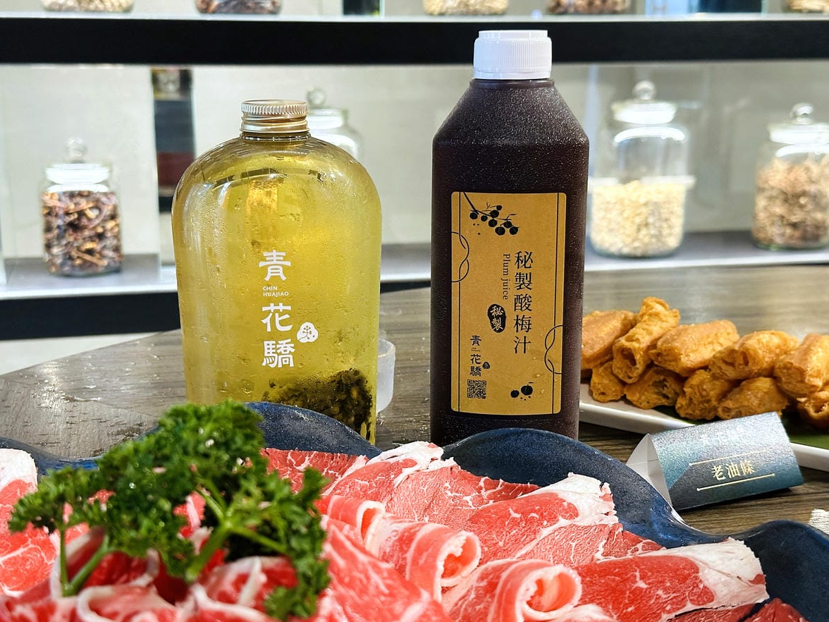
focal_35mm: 49
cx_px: 407
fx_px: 1173
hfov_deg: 38.9
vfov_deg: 29.7
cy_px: 309
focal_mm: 6.86
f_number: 1.78
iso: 500
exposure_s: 1/40
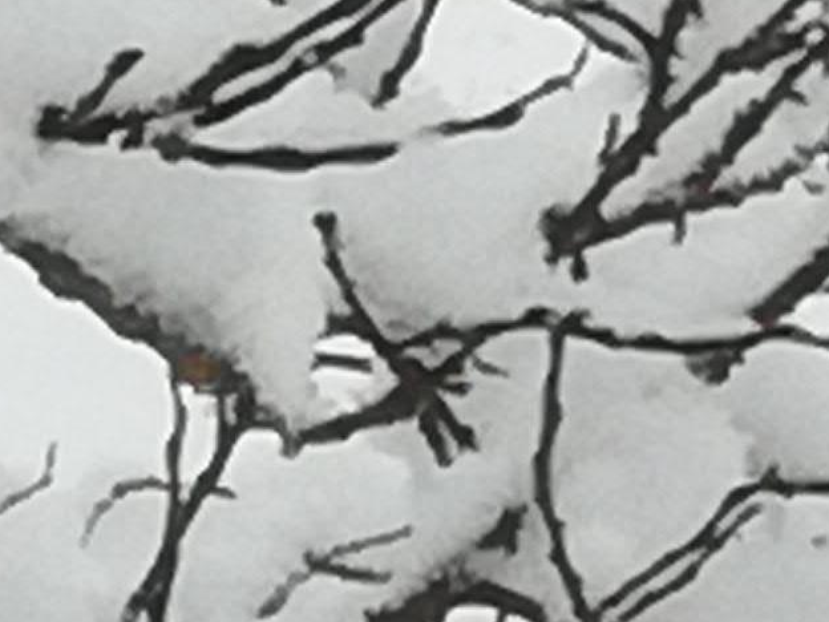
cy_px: 550
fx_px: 12453
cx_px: 2644
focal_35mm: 520
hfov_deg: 3.7
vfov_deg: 2.9
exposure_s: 1/352
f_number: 2
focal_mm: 3.79
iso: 50
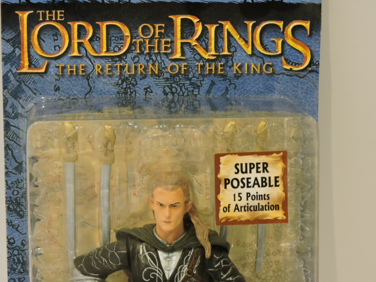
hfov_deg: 20.6
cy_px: 141
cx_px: 188
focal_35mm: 95
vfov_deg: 15.6
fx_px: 1032
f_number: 4.8
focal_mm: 17
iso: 800
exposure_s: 1/40
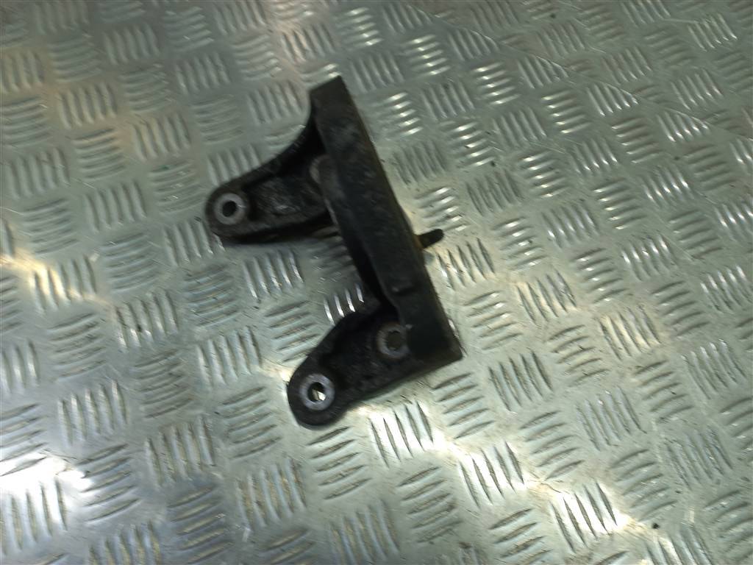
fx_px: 544
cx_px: 376
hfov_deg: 69.4
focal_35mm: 25
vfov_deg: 54.9
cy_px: 282
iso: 40
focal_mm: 4.6
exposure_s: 1/50
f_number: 1.8
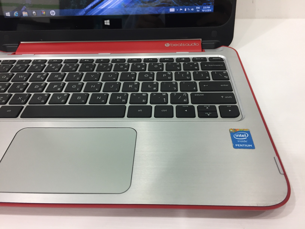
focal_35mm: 29
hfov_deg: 61.7
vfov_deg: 48.2
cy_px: 114
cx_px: 152
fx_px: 256
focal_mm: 4.15
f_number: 2.2
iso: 100
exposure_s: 1/33
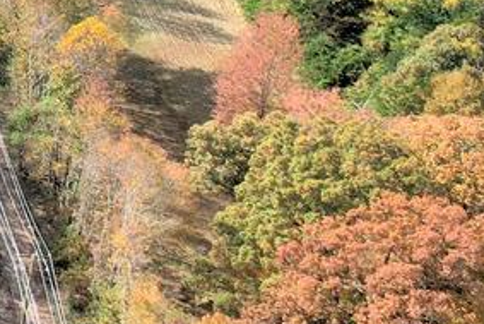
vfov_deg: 11.4
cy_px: -259
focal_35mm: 112
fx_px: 1506
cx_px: -576
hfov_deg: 14.2
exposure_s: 1/800
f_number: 2.8
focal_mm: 8.38
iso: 100
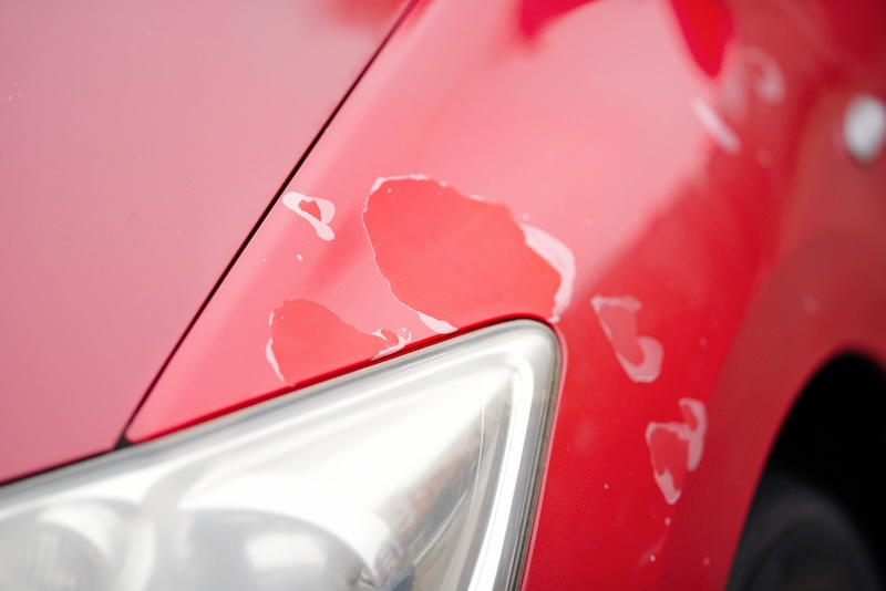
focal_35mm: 135
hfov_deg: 15.2
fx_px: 3324
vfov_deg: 10.2
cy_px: 296
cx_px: 443
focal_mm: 135
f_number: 1.8
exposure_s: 1/400
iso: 400
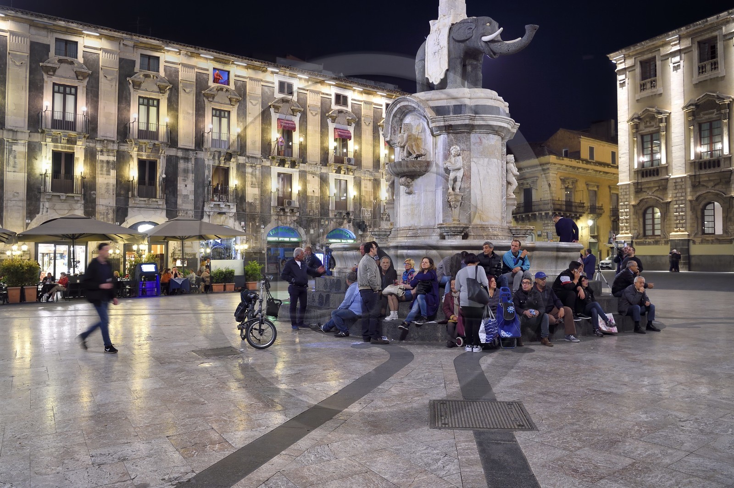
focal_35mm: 28
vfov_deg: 46.3
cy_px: 244
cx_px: 367
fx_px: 570
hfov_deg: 65.5
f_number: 5.6
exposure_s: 1/13
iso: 1600
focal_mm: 28
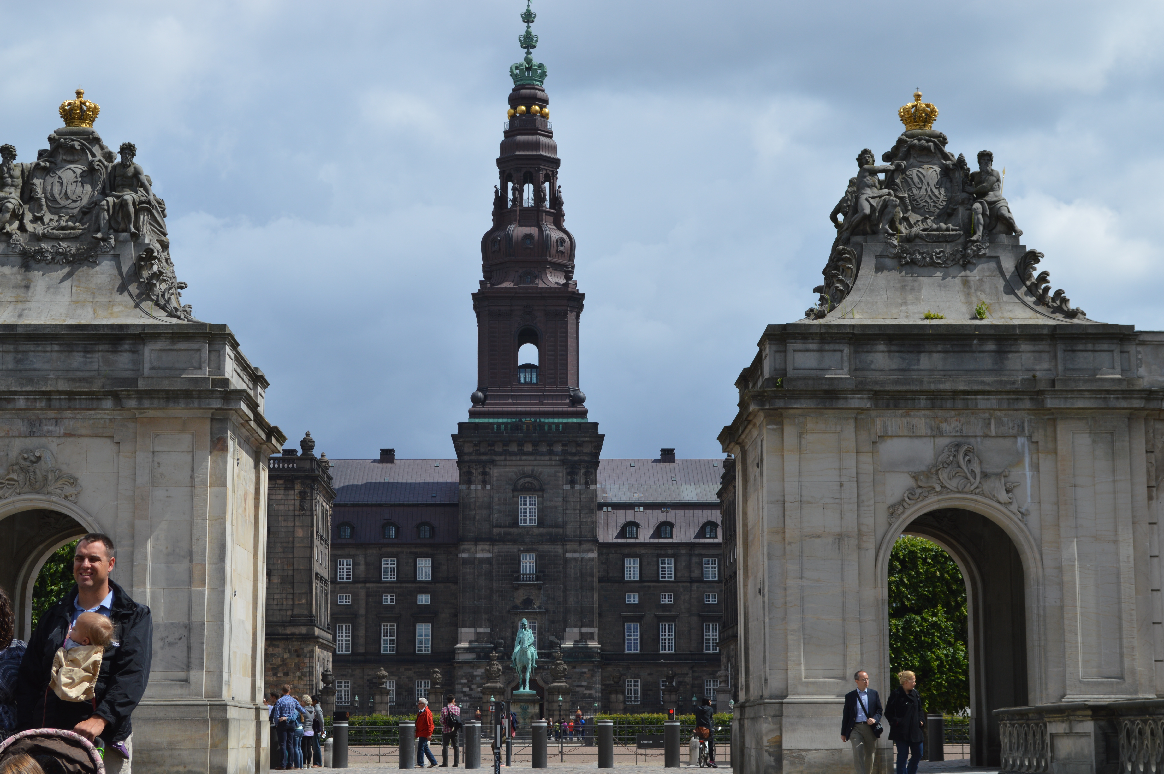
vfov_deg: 19.7
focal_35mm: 69
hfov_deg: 29.3
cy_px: 387
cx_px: 582
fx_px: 2229
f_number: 9
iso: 100
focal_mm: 46
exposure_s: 1/320
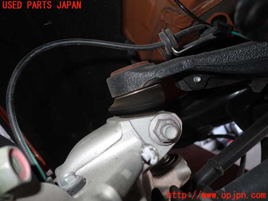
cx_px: 134
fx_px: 232
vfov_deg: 46.8
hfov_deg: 60.0
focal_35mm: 30
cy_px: 100
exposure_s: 1/30
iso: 250
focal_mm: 5.4
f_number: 6.3
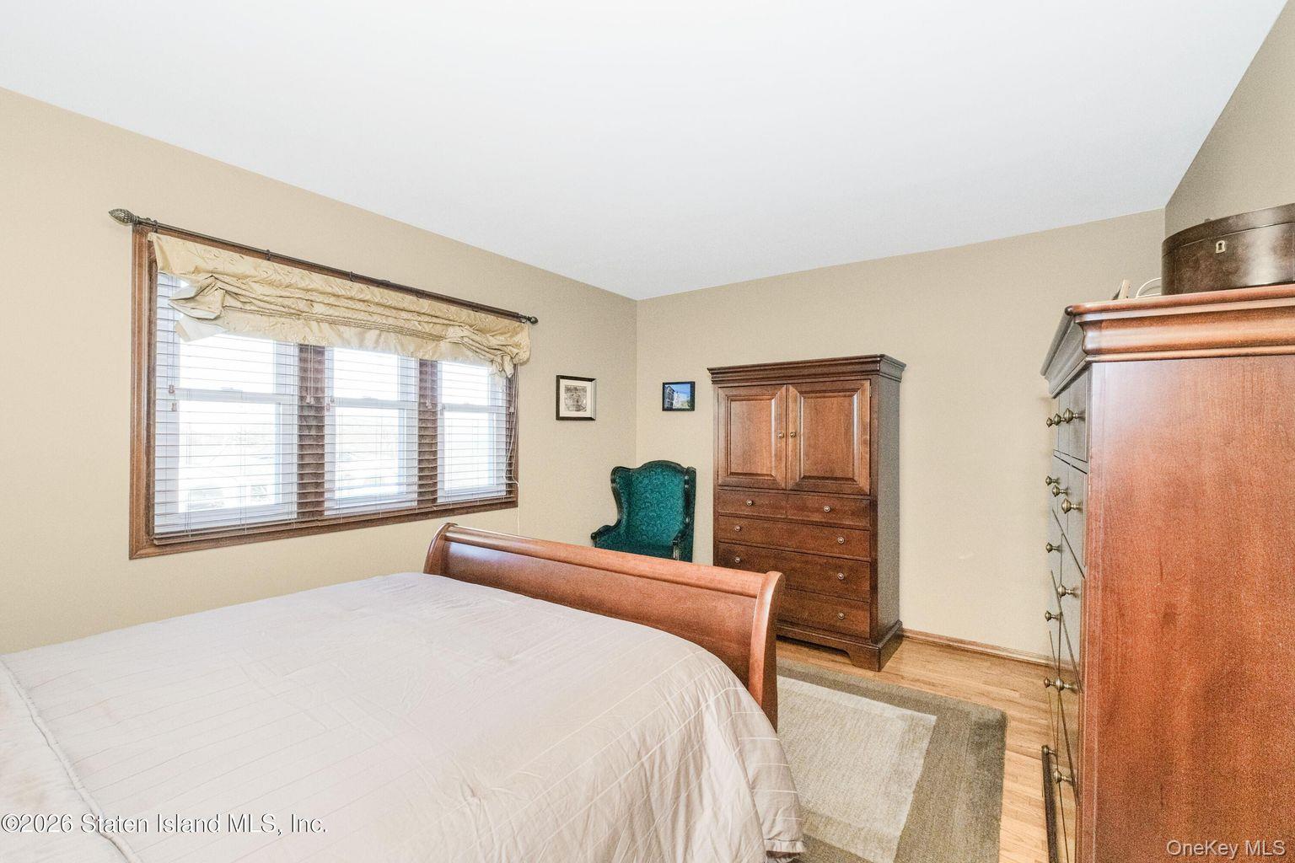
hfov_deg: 100.4
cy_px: 432
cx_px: 648
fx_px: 540
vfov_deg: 77.3
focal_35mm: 15
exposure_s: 1/60
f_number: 9
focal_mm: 10
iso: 1600
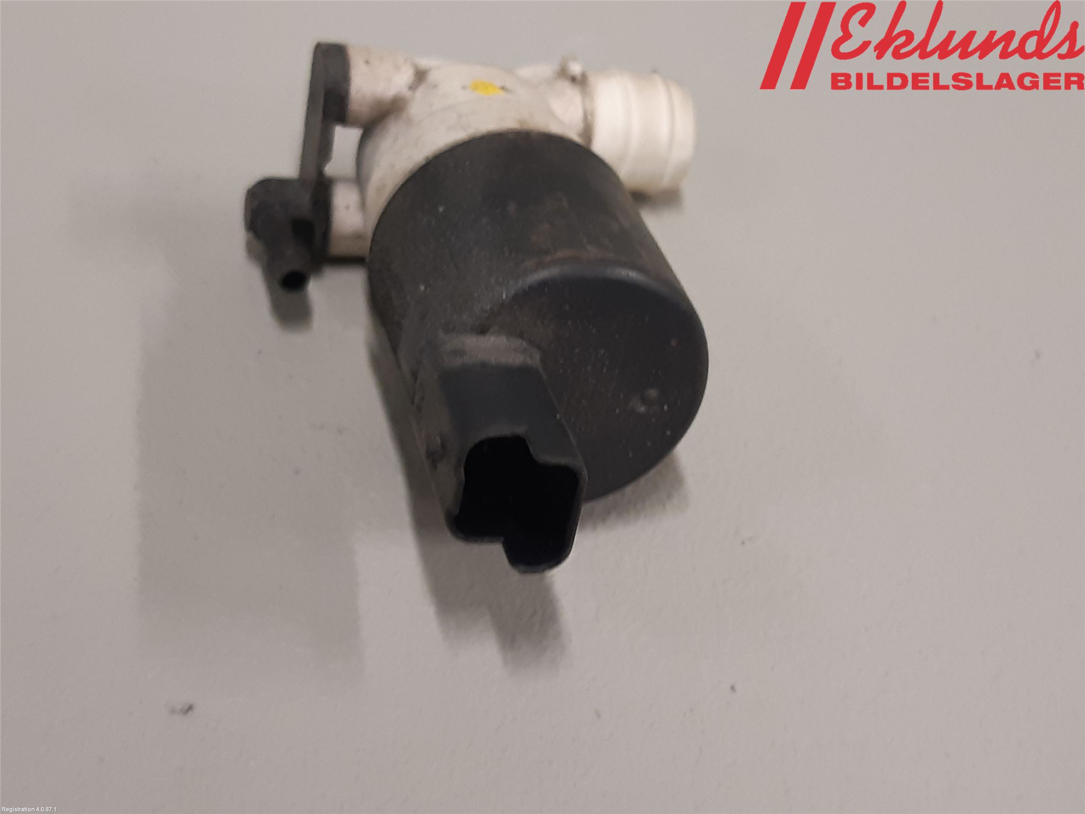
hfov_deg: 67.3
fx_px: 815
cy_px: 407
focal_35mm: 26
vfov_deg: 53.1
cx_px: 542
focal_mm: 3.93
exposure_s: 1/50
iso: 100
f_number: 1.7
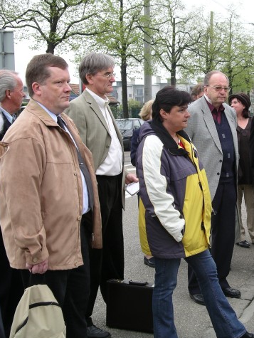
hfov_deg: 20.9
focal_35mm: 70
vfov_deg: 27.8
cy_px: 169
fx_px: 684
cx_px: 188
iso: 64
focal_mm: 10.9
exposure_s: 1/100
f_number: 3.2
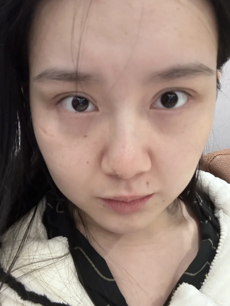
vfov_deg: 60.0
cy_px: 153
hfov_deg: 46.8
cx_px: 115
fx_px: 266
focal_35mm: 30
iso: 400
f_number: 1.9
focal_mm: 2.69
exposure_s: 1/25
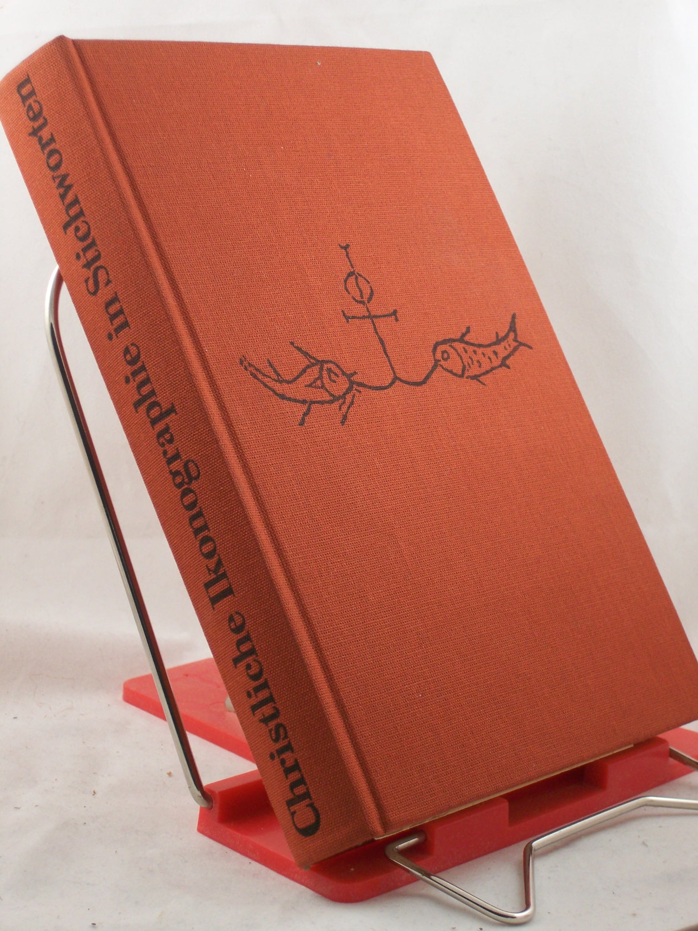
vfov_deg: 23.8
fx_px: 2205
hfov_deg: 18.0
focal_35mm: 82
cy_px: 466
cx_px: 349
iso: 125
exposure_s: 1/80
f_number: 4
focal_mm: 13.6
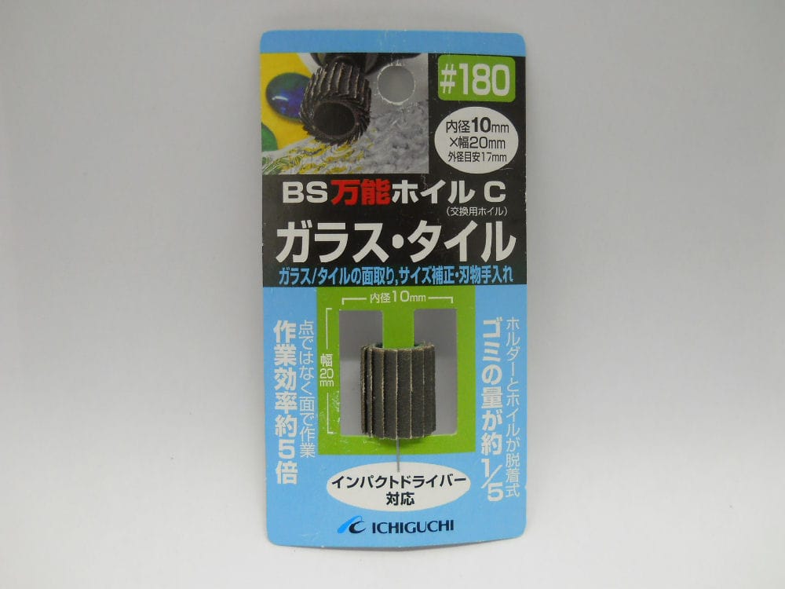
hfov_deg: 45.8
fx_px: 930
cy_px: 294
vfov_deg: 35.1
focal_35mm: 41
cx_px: 392
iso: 200
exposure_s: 1/30
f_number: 3.1
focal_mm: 6.72
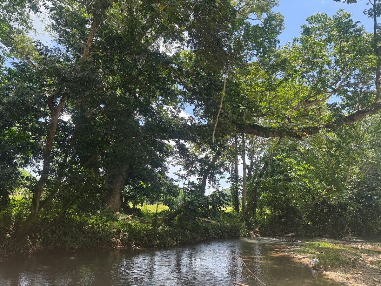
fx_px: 264
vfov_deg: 56.8
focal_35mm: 24
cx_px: 190
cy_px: 143
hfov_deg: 71.6
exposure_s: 1/700
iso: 80
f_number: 1.78
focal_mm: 6.76
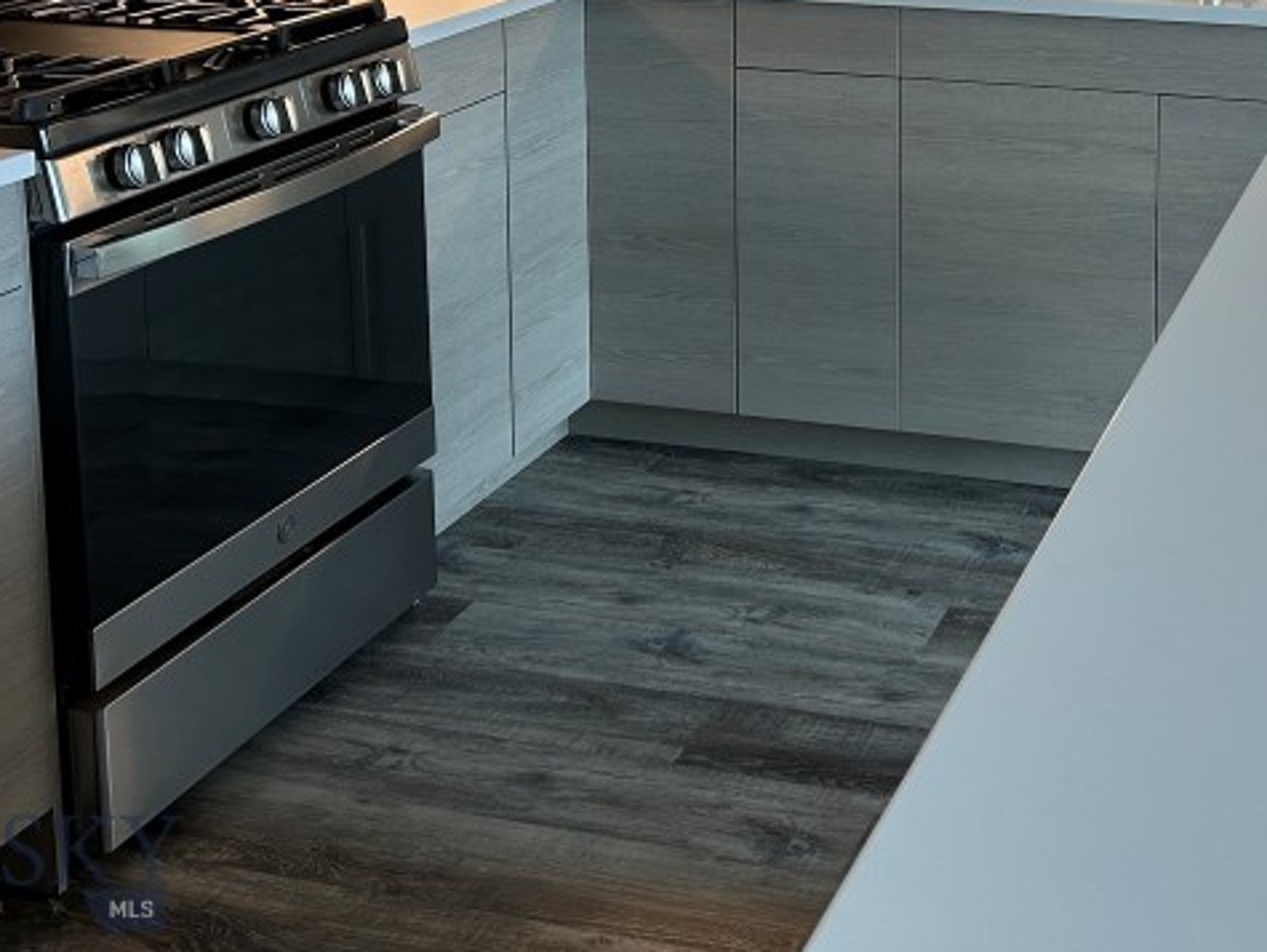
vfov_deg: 24.6
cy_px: -59
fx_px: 2051
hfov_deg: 33.3
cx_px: 1030
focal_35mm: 56
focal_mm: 5.7
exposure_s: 1/120
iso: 40
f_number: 1.5
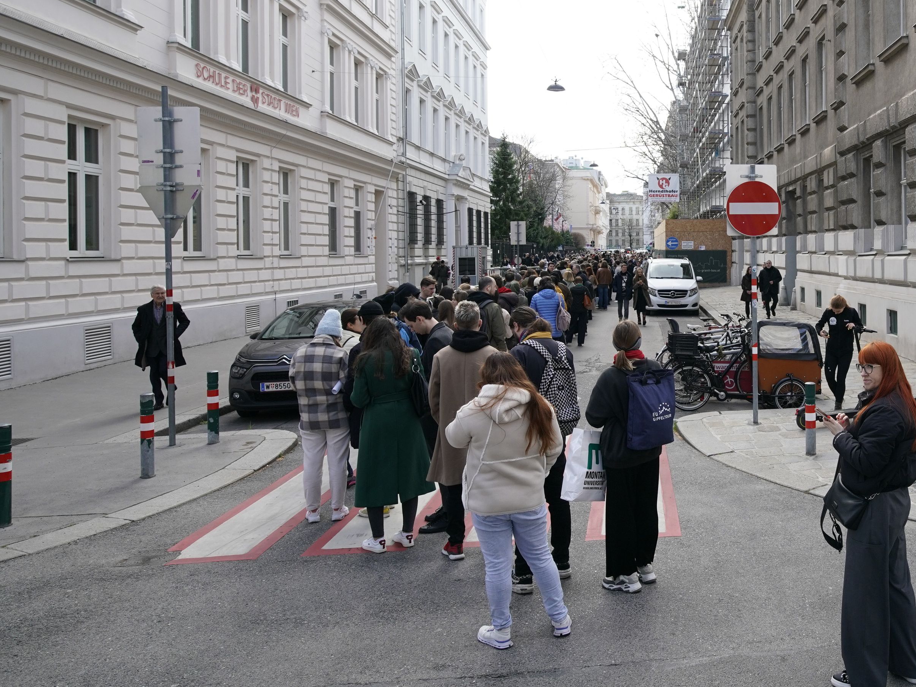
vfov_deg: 43.7
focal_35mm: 32
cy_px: 244
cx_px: 731
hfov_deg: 53.1
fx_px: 847
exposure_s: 1/500
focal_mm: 20
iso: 640
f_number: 5.6
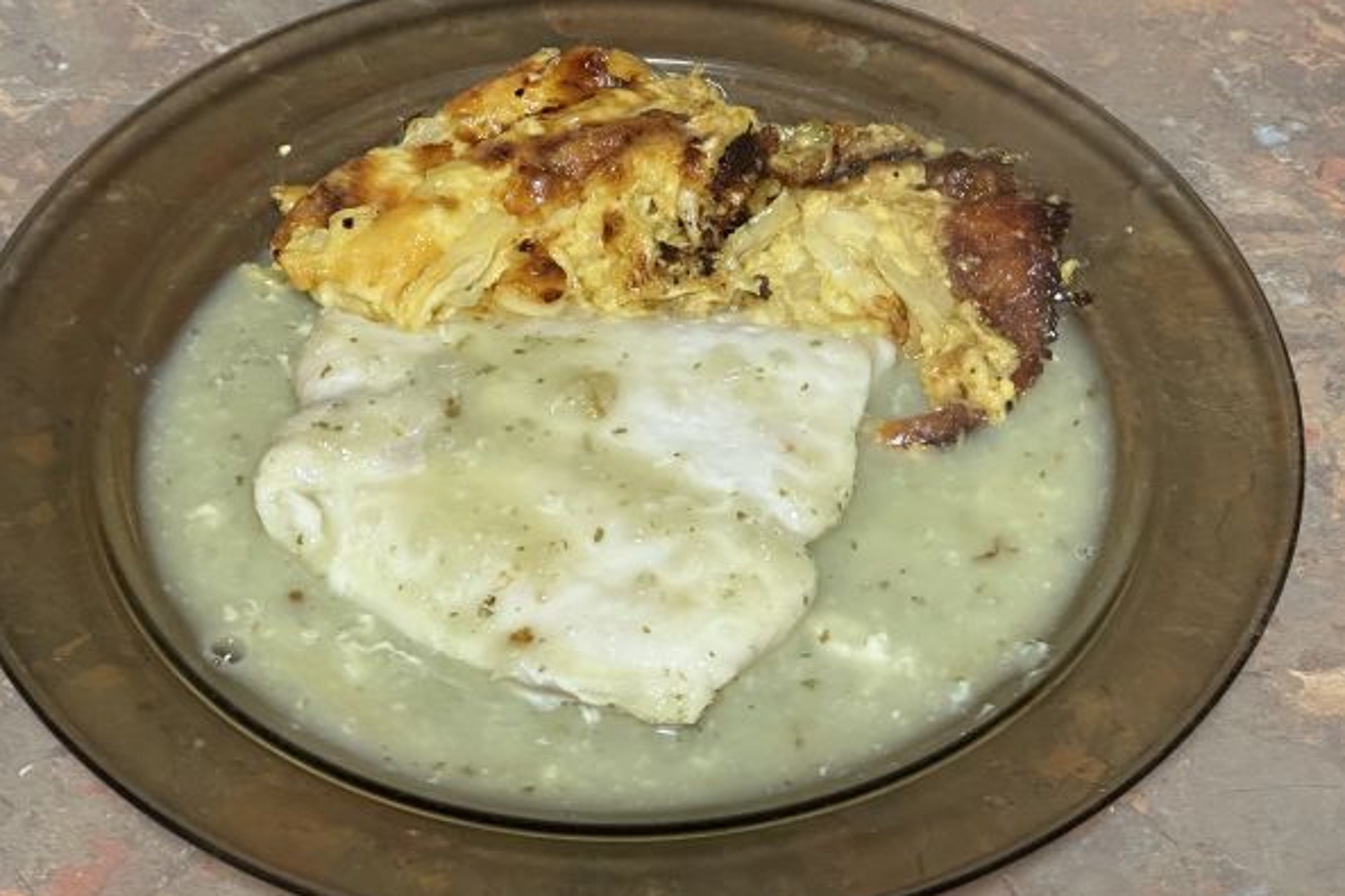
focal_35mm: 81
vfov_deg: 16.8
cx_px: 678
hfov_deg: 25.1
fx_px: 3025
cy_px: 417
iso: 640
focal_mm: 9
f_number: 2.8
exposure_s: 1/50
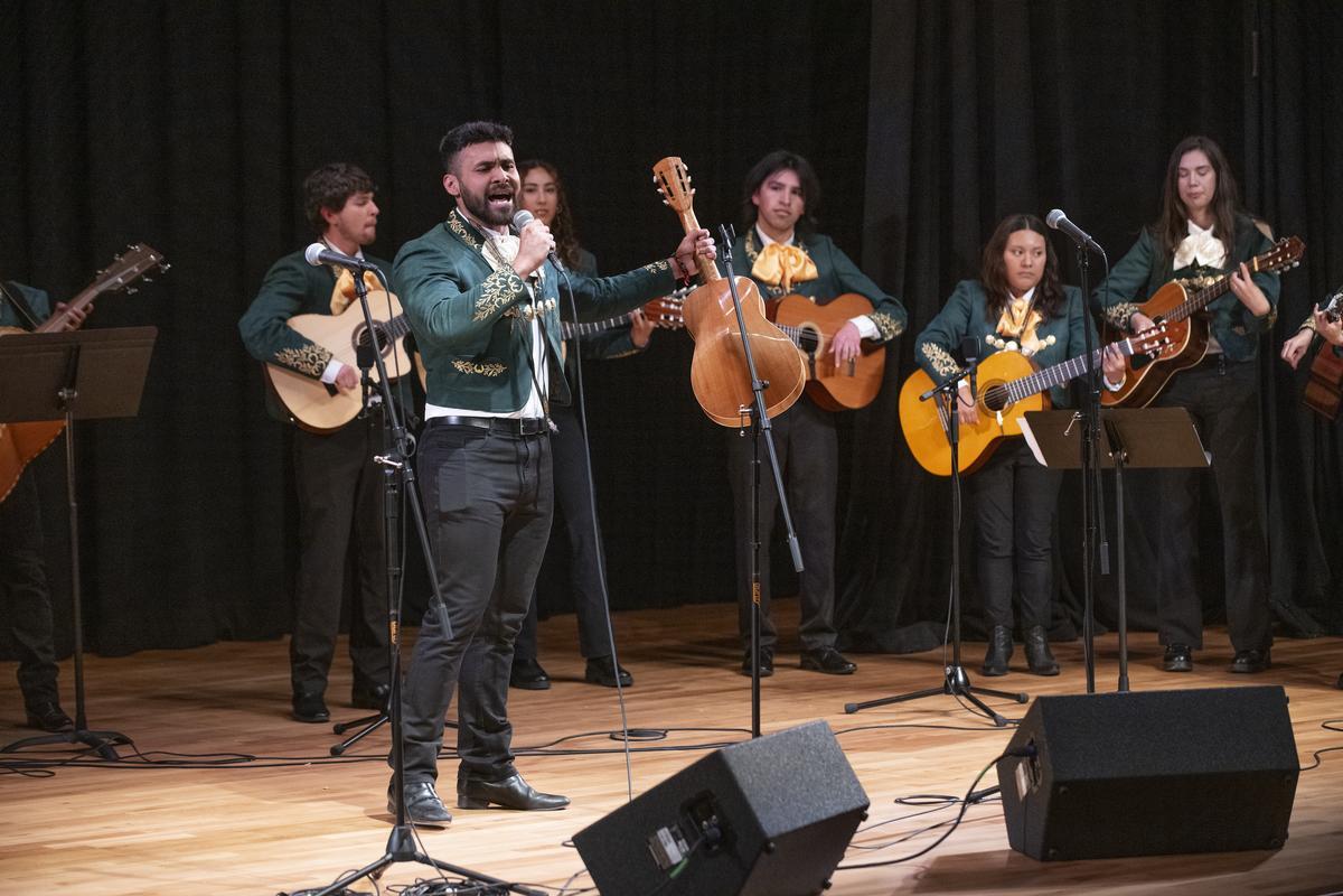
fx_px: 4103
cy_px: 448
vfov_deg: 12.5
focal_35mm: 110
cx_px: 672
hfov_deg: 18.6
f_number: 4.5
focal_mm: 110
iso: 3200
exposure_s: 1/800
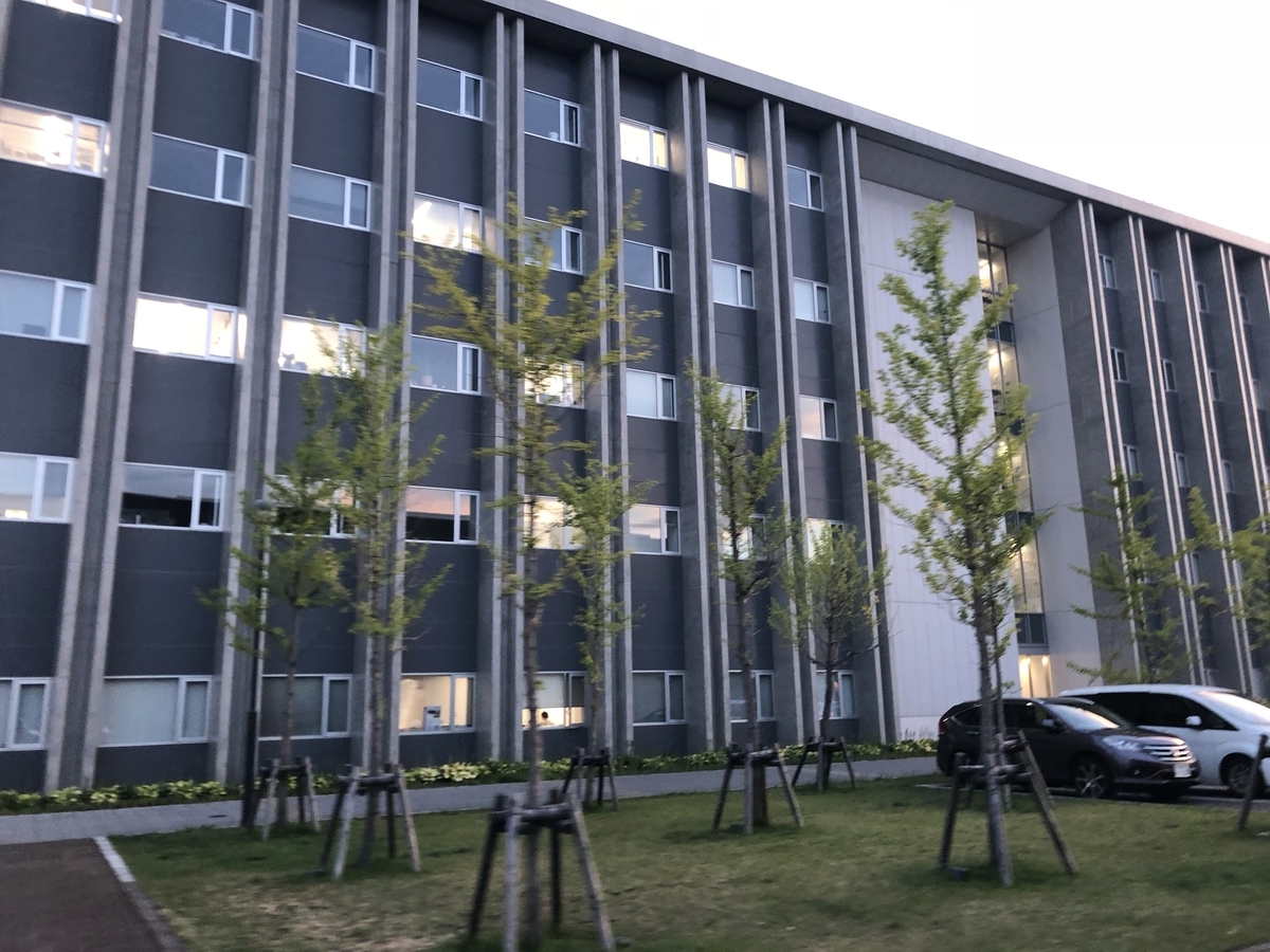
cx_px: 635
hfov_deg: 61.7
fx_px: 1064
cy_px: 476
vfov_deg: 48.2
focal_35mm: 29
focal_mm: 3.99
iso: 40
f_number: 1.8
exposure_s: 1/15
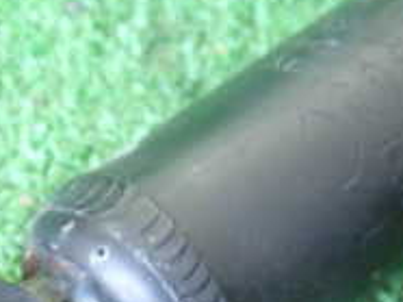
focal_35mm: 97
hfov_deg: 19.7
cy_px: 404
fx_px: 1128
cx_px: 11
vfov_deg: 14.5
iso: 500
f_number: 2.3
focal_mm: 5.4
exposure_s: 1/30
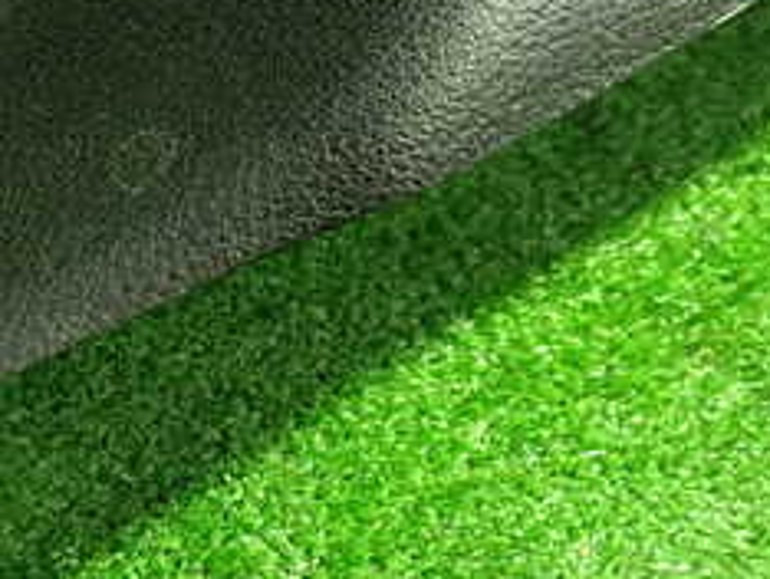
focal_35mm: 64
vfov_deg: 22.8
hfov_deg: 29.1
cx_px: 92
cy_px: 401
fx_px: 1425
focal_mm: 4.5
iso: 500
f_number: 2
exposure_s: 1/30
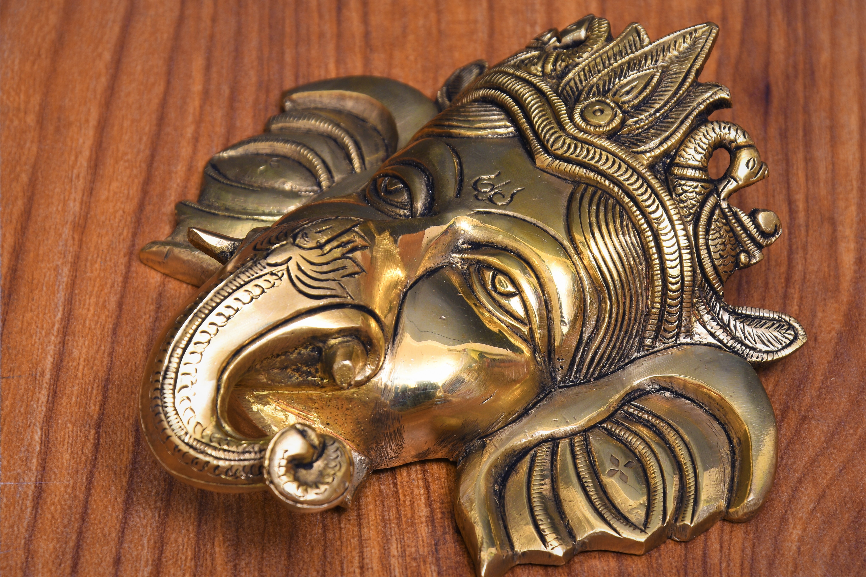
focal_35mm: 138
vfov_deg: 9.9
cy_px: 288
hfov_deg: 14.9
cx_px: 433
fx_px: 3319
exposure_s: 1/125
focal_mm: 92
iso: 100
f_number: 9
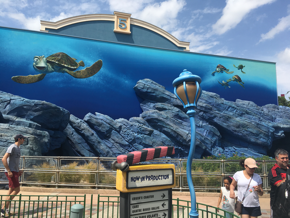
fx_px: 243
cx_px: 145
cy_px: 109
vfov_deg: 48.2
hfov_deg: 61.7
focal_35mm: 29
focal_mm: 4.15
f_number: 2.2
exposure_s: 1/2331
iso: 25
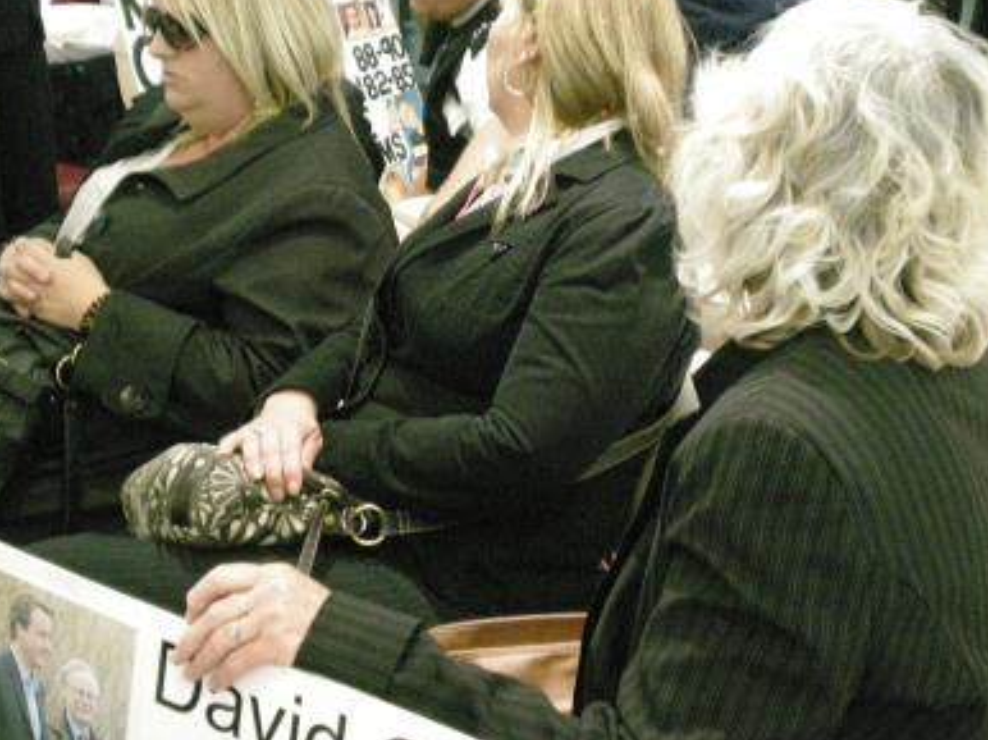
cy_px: 318
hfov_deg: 29.8
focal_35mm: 65
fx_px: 1854
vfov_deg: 22.5
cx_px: 479
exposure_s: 1/30
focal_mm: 9.3
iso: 1000
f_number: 3.9
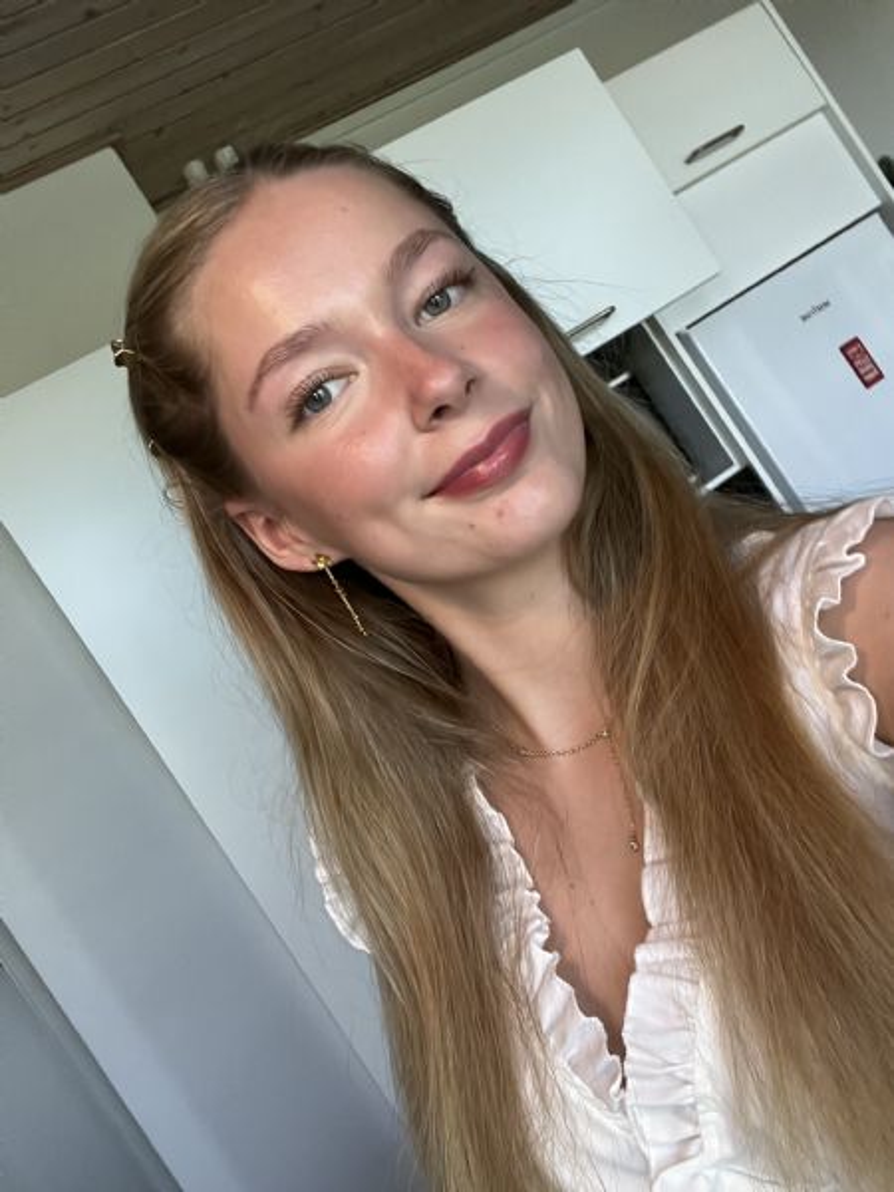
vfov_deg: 60.0
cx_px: 447
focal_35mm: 30
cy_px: 596
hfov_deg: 46.8
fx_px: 1033
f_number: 2.2
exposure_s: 1/50
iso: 80
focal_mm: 2.71
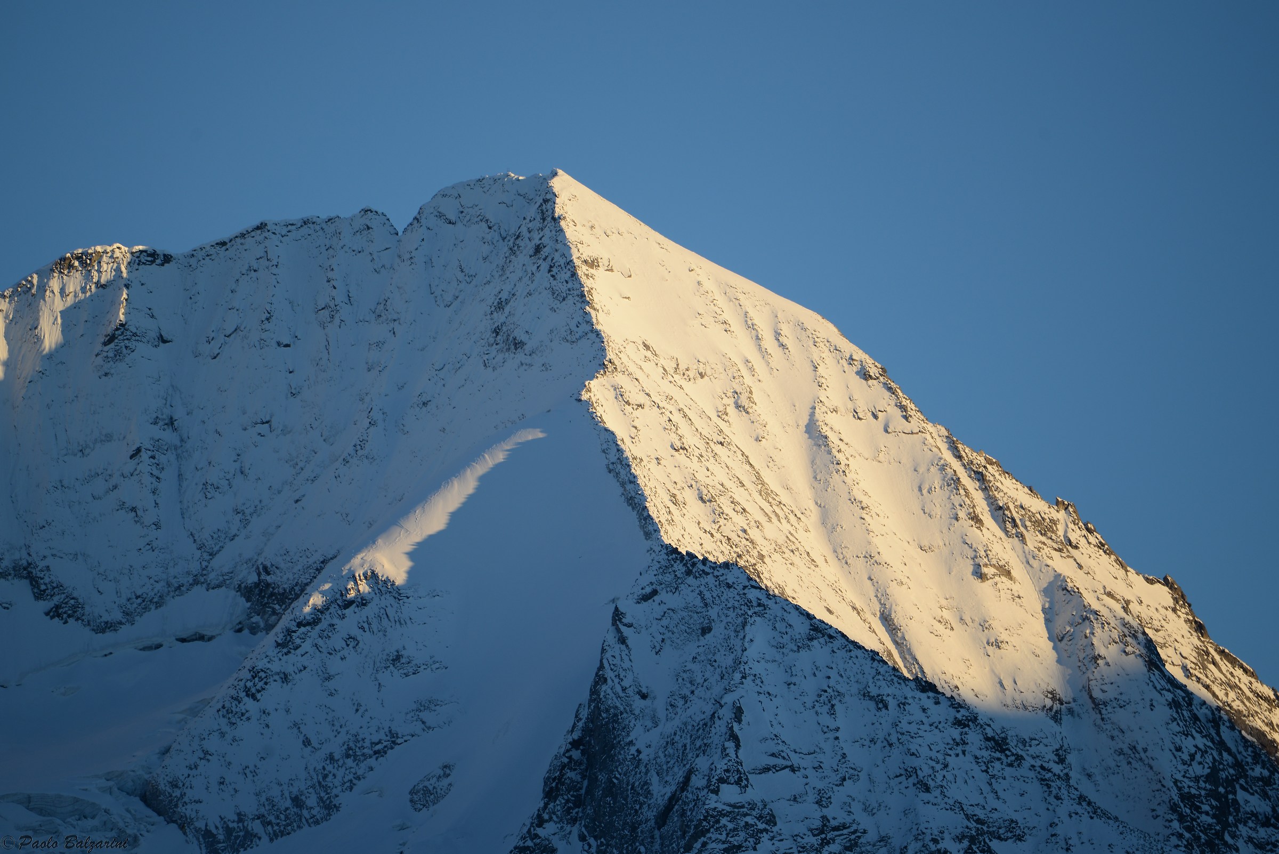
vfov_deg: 3.4
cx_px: 640
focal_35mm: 400
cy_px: 427
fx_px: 14215
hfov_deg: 5.2
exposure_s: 1/400
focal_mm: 400
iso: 200
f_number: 5.6
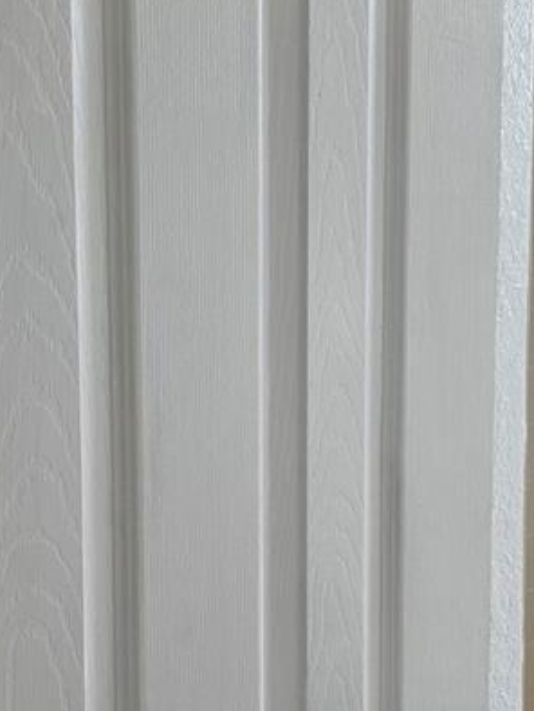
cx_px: 253
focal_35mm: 70
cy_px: 467
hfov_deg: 21.0
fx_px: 1438
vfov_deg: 27.6
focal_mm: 6.3
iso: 50
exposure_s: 1/180
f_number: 1.7
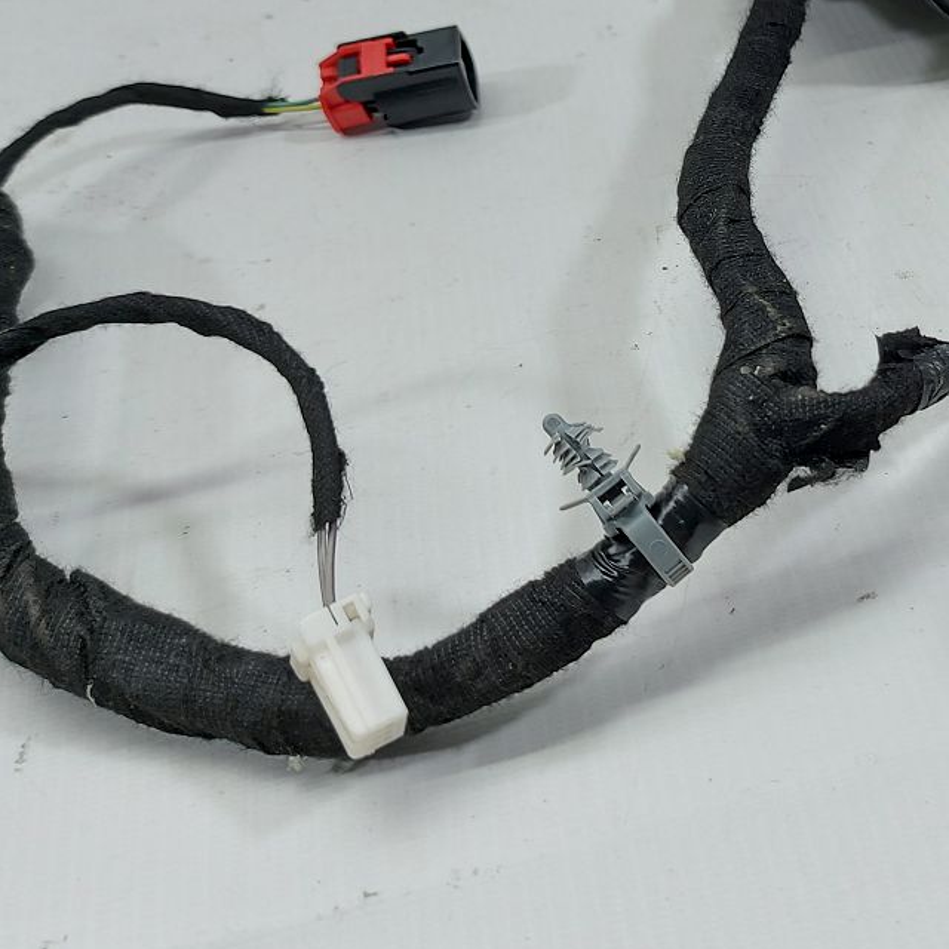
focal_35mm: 46
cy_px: 245
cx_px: 839
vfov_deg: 36.0
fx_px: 1427
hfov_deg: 34.9
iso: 50
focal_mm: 5.23
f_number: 1.8
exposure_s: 1/50
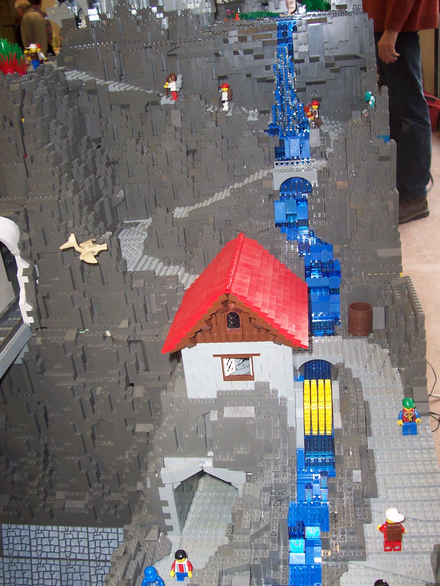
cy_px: 293
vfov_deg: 50.1
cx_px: 220
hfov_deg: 38.7
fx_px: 627
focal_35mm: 37
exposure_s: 1/60
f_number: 2.8
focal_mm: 5.6
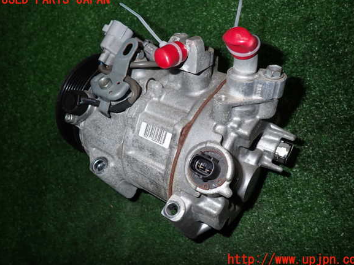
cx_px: 182
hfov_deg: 67.3
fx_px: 266
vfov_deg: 53.1
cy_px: 130
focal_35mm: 26
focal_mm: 4.5
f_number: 5.6
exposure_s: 1/30
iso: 200
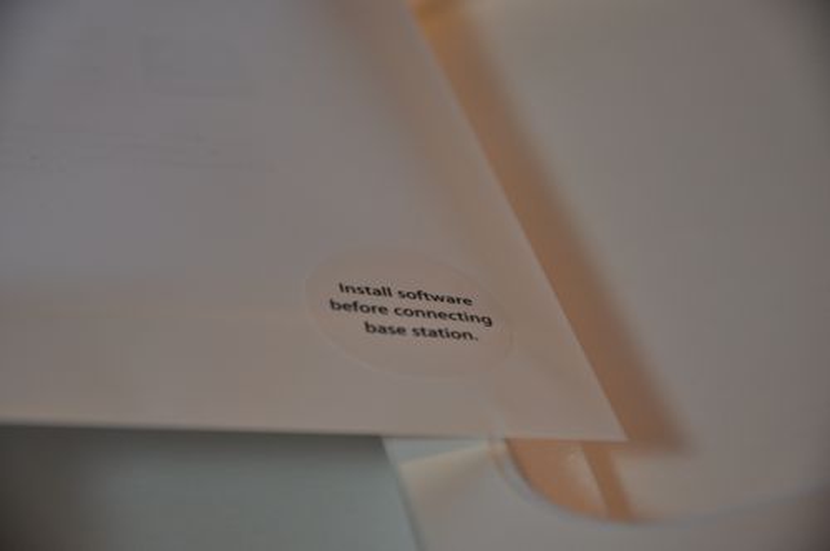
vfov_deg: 8.7
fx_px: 3627
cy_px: 276
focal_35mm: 158
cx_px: 415
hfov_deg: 13.1
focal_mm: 105
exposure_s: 1/25
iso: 400
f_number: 5.6
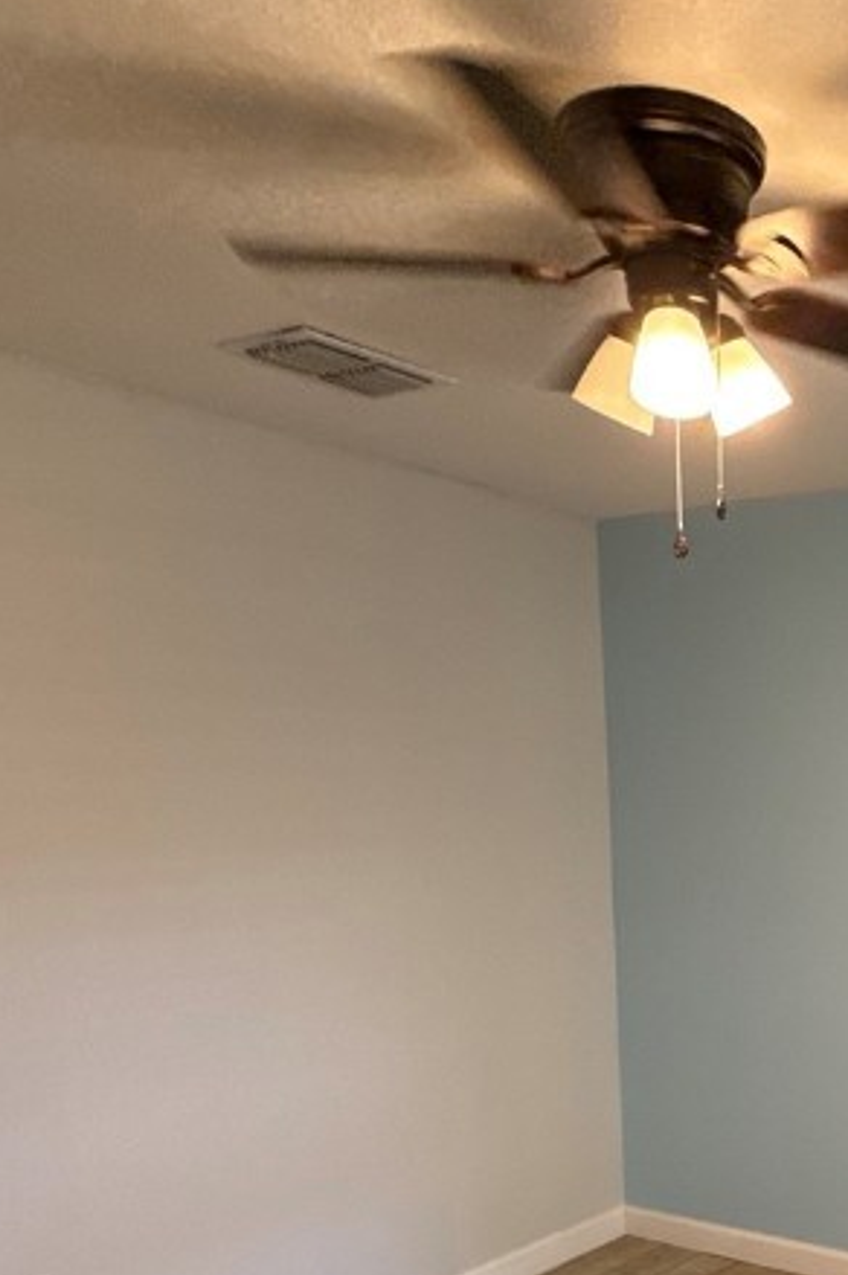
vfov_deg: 52.7
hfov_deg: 33.0
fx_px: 1203
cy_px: 996
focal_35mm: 34
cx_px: 976
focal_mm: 2.22
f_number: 2.2
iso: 250
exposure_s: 1/60
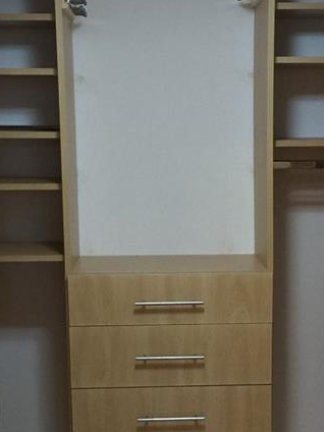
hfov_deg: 18.0
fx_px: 1023
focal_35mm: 82
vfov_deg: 23.5
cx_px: 203
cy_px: 344
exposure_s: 1/15
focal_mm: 4.15
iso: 80
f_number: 2.2
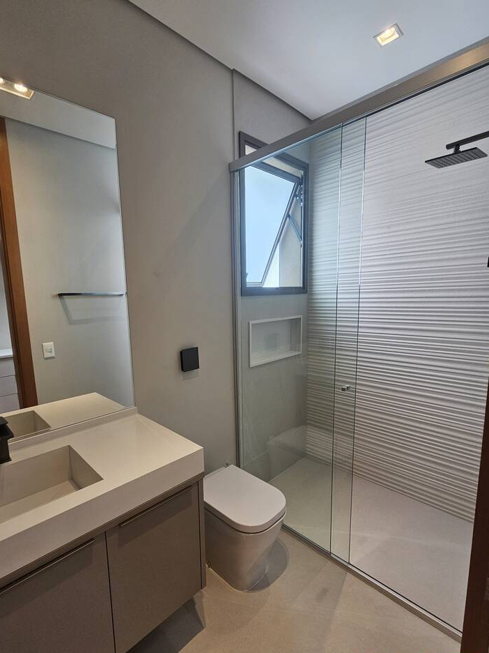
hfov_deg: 81.3
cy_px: 343
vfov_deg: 98.1
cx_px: 211
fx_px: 283
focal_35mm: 15
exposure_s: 1/120
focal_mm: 2.2
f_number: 2.2
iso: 100
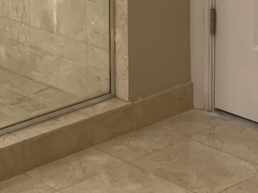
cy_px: -116
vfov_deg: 12.5
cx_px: -46
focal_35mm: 111
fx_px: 827
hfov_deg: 17.0
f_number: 1.8
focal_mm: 4.25
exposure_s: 1/60
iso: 250
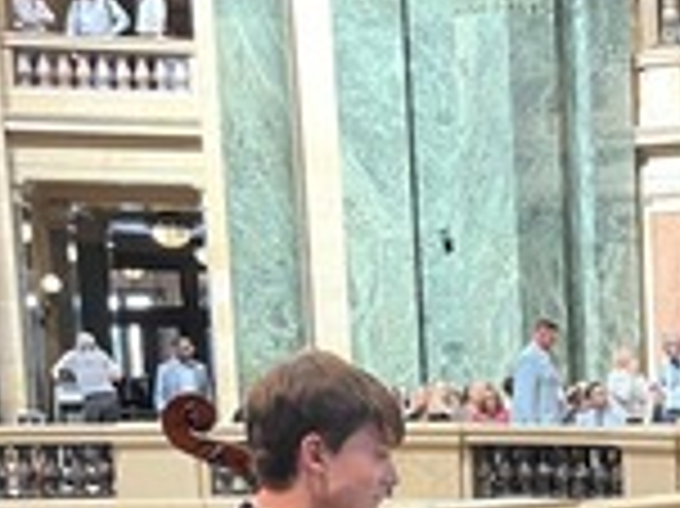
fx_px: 1825
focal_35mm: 93
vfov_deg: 15.2
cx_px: 982
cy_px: 636
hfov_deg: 18.9
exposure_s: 1/60
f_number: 1.6
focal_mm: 5.1
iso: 250
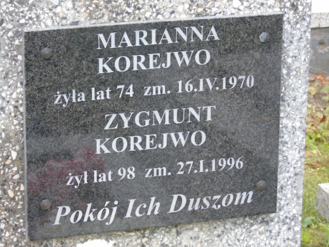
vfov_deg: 10.4
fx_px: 1350
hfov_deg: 13.9
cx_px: 164
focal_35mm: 142
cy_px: 124
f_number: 4.7
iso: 320
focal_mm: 25
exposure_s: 1/125
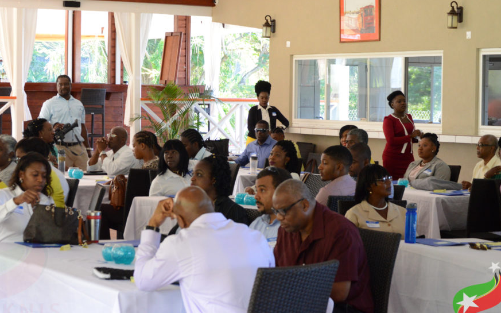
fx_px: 1346
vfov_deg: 13.3
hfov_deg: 21.1
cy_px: 146
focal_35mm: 99
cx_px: 237
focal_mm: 55
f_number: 5.6
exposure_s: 1/125
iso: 1600
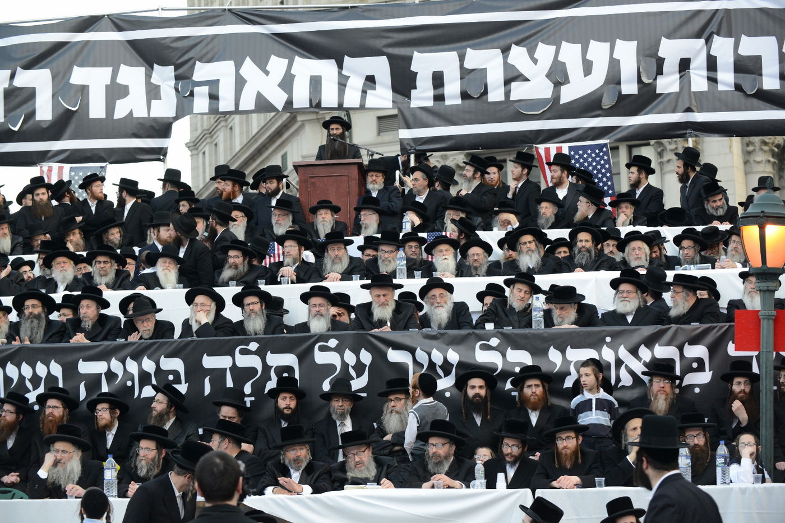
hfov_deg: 20.8
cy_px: 262
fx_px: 2137
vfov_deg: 14.0
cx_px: 392
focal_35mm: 98
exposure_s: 1/320
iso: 1250
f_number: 6.3
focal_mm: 98
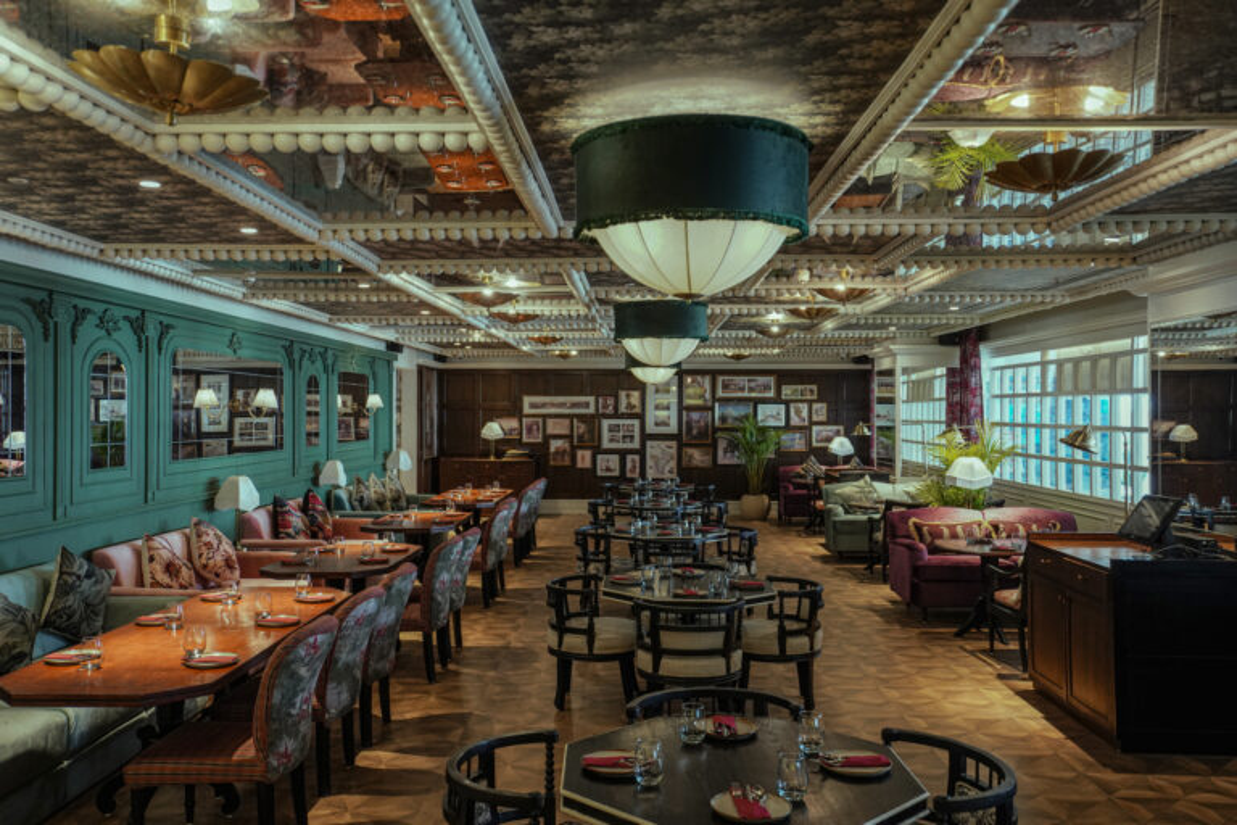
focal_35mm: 29
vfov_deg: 45.0
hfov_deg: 63.7
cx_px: 618
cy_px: 412
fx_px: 996
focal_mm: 29
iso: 1250
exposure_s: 1/60
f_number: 4
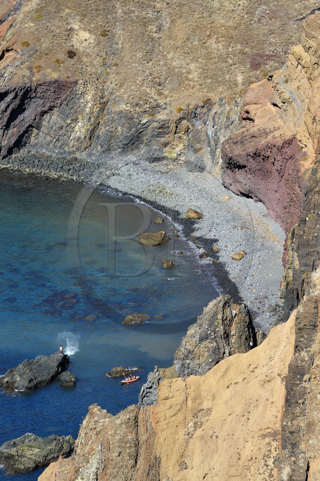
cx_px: 160
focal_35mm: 165
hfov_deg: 8.3
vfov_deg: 12.5
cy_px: 240
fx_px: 2202
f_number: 13
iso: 200
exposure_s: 1/200
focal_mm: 165
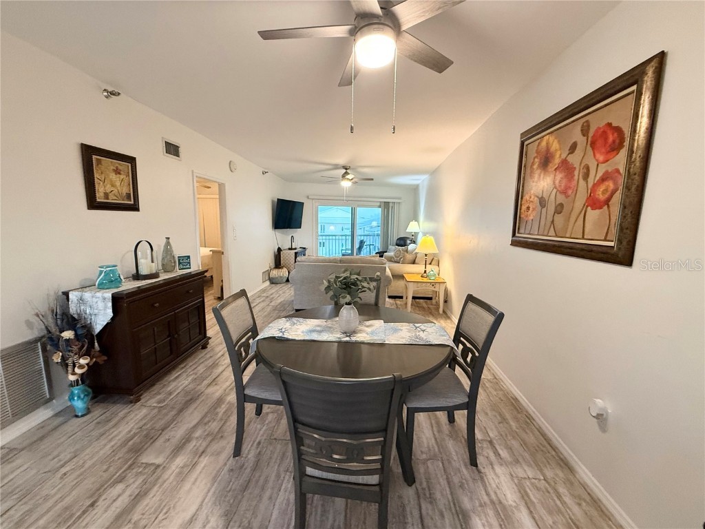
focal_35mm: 14
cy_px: 264
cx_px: 352
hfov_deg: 102.1
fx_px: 285
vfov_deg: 85.7
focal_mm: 2.22
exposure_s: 1/60
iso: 320
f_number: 2.2
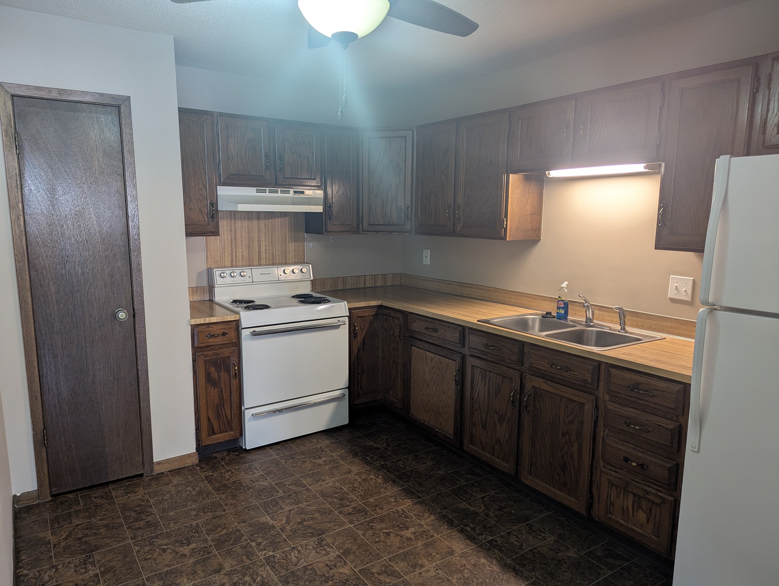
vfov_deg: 56.9
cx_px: 390
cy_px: 293
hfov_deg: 71.5
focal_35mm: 24
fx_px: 541
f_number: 1.85
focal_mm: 6.81
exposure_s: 1/24
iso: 167
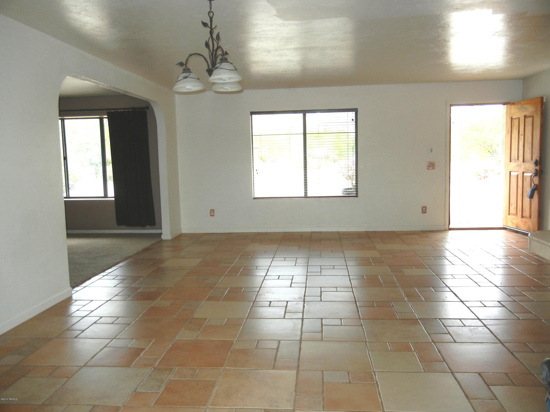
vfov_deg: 46.8
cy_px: 206
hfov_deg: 60.0
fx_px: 477
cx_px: 275
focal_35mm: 30
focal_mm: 5.4
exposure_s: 1/181
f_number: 3.5
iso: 160
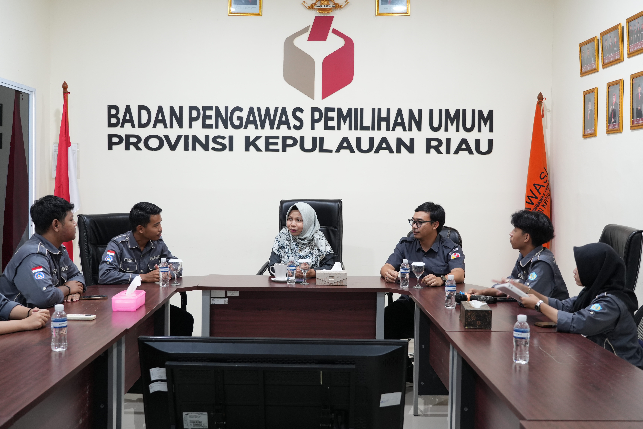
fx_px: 697
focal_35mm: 39
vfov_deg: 34.2
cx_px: 316
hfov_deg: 49.6
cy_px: 210
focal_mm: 38
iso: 1600
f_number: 4
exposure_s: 1/40
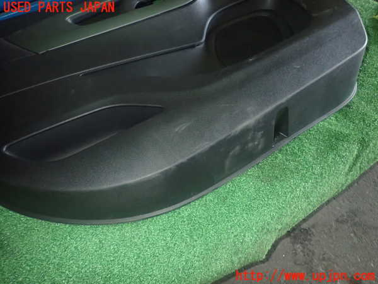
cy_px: 142
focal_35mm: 25
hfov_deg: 69.4
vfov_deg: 54.9
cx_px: 189
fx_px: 273
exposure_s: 1/30
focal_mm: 4.5
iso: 800
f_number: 5.6
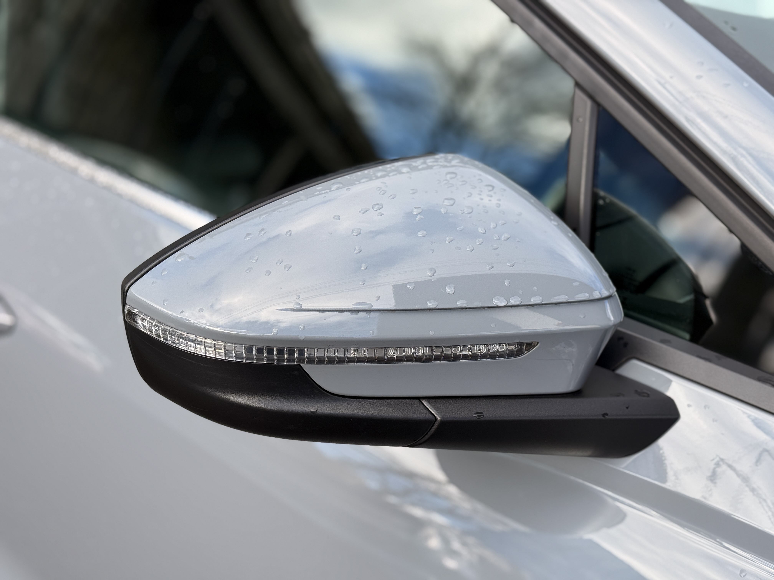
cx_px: 387
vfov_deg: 30.3
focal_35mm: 48
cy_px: 290
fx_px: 1073
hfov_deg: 39.7
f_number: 1.78
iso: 64
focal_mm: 6.76
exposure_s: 1/1000
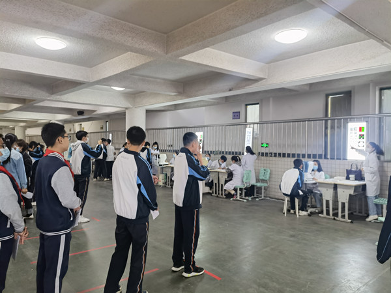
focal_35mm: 27
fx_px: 305
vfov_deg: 51.4
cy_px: 146
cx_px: 196
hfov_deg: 65.3
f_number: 1.9
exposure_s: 1/50
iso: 250
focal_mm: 6.67
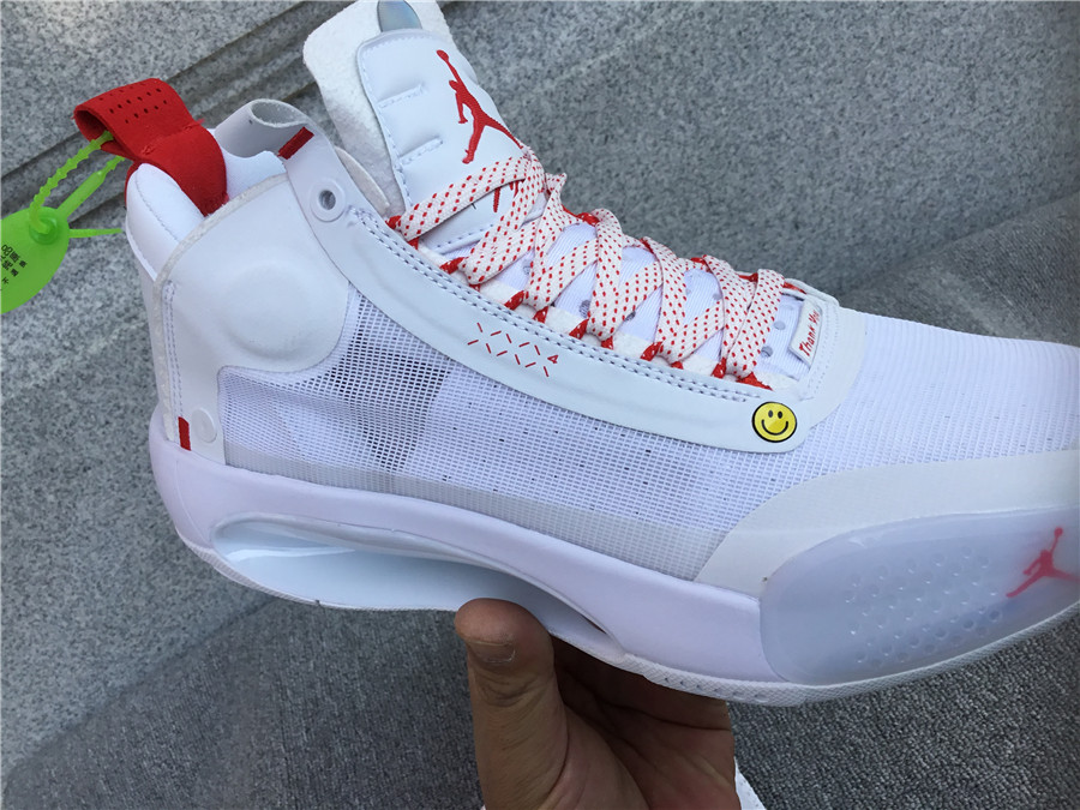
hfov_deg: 58.4
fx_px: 967
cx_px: 540
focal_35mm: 31
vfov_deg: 45.4
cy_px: 405
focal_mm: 3.3
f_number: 2.4
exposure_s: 1/590
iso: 25
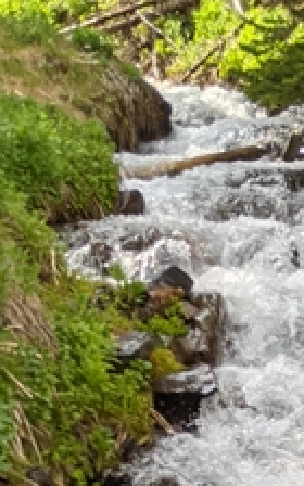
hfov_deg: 12.4
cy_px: 720
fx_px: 1299
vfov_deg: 18.8
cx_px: 506
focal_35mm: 98
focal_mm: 4.44
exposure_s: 1/1067
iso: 51
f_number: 1.8
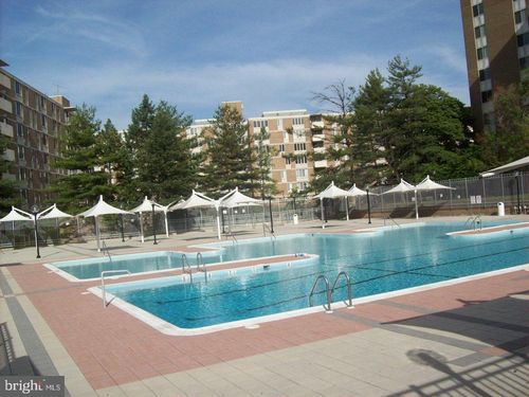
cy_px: 198
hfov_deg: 51.4
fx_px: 550
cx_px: 264
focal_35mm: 36
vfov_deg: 39.7
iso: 80
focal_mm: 6
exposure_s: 1/945
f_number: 4.8
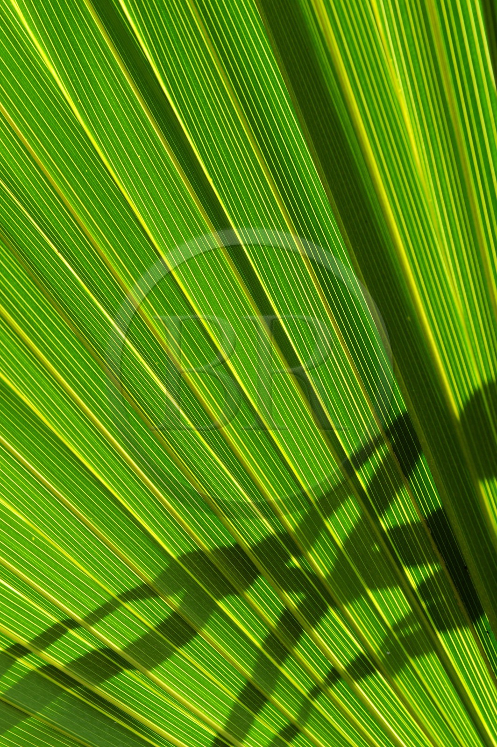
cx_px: 248
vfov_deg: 28.9
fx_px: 1452
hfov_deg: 19.4
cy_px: 374
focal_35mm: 70
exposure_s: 1/160
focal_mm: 70
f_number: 9
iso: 400
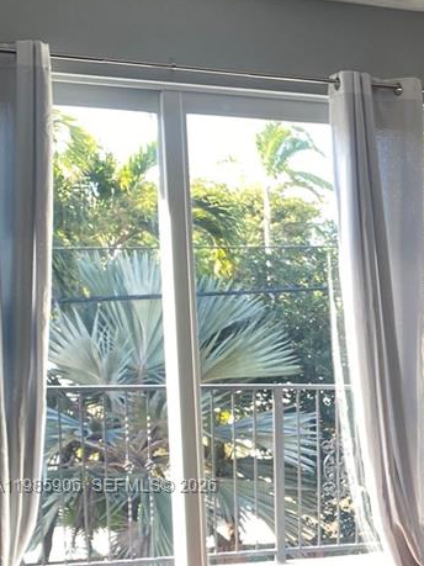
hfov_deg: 19.9
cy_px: 487
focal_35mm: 68
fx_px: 1111
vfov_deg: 27.7
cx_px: 544
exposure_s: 1/120
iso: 40
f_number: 1.8
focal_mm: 4.25
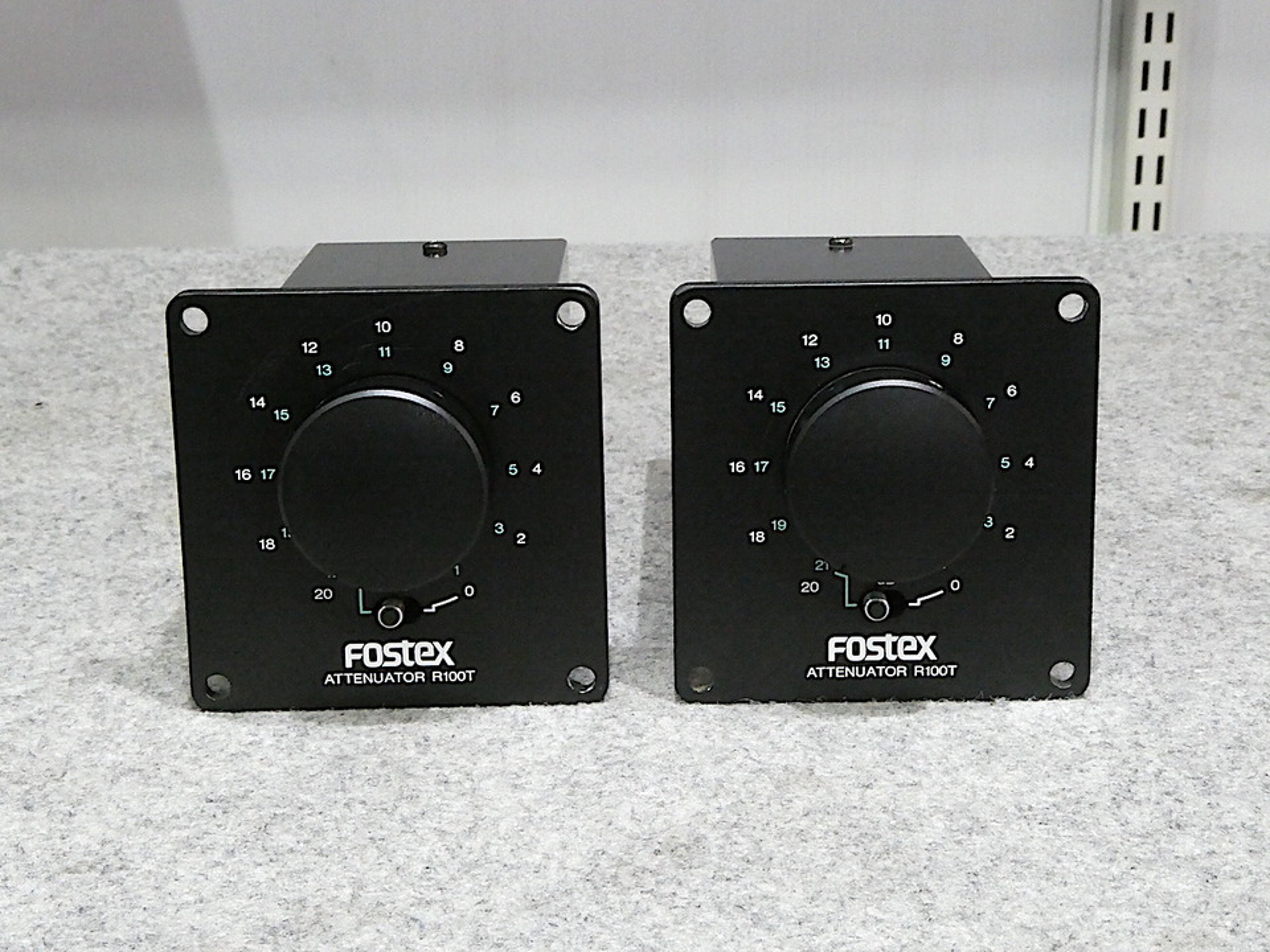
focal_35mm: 65
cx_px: 635
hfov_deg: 29.8
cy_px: 476
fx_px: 2385
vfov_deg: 22.6
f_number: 8
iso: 1600
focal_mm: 11.7
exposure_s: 1/25
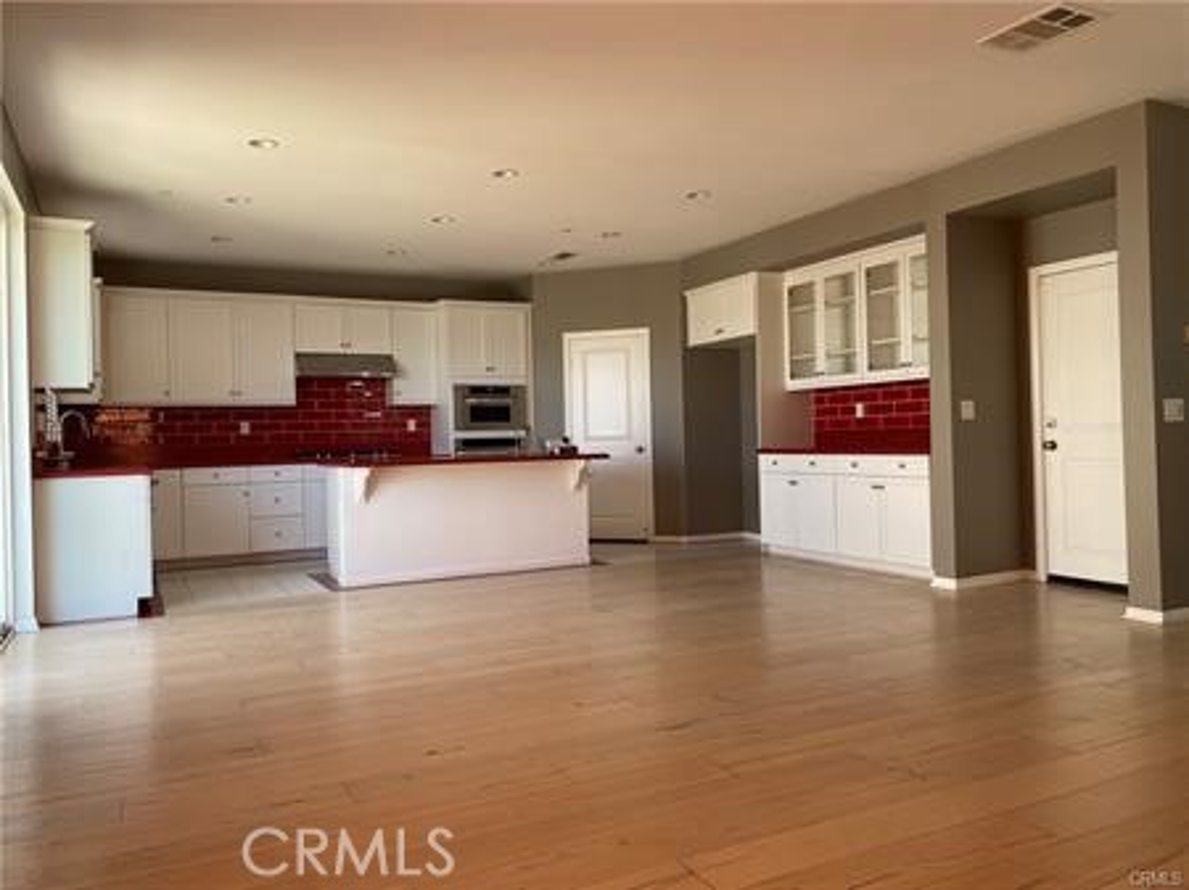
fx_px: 893
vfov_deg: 53.0
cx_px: 594
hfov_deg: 67.3
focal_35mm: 26
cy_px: 445
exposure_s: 1/121
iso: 64
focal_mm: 4.25
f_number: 1.8
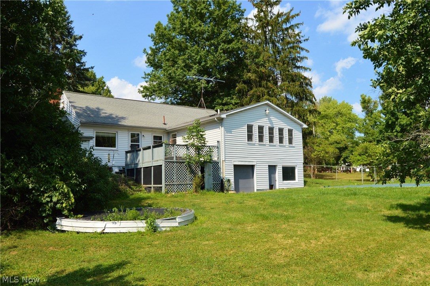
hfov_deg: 67.4
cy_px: 143
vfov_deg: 47.8
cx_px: 215
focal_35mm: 27
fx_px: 322
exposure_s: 1/320
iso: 100
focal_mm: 18
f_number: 8
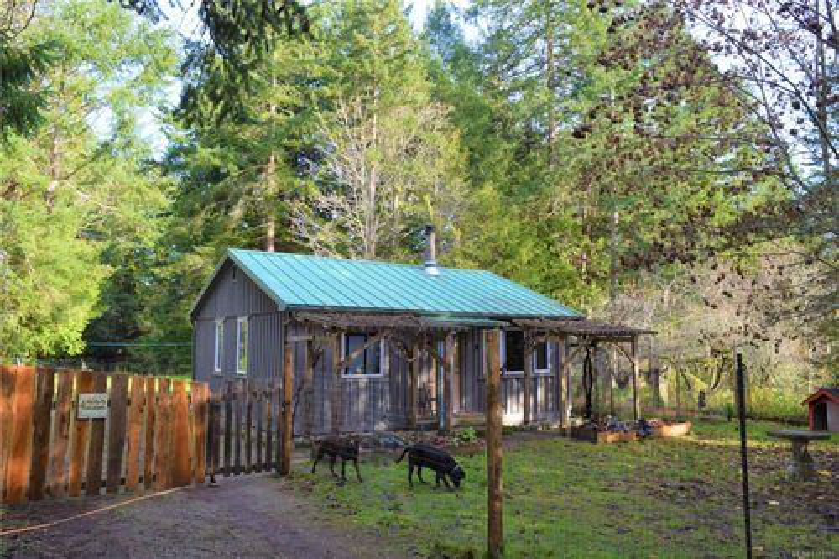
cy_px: 280
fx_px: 629
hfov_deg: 67.4
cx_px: 420
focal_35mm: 27
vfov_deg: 47.9
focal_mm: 18
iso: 400
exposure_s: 1/200
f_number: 7.1
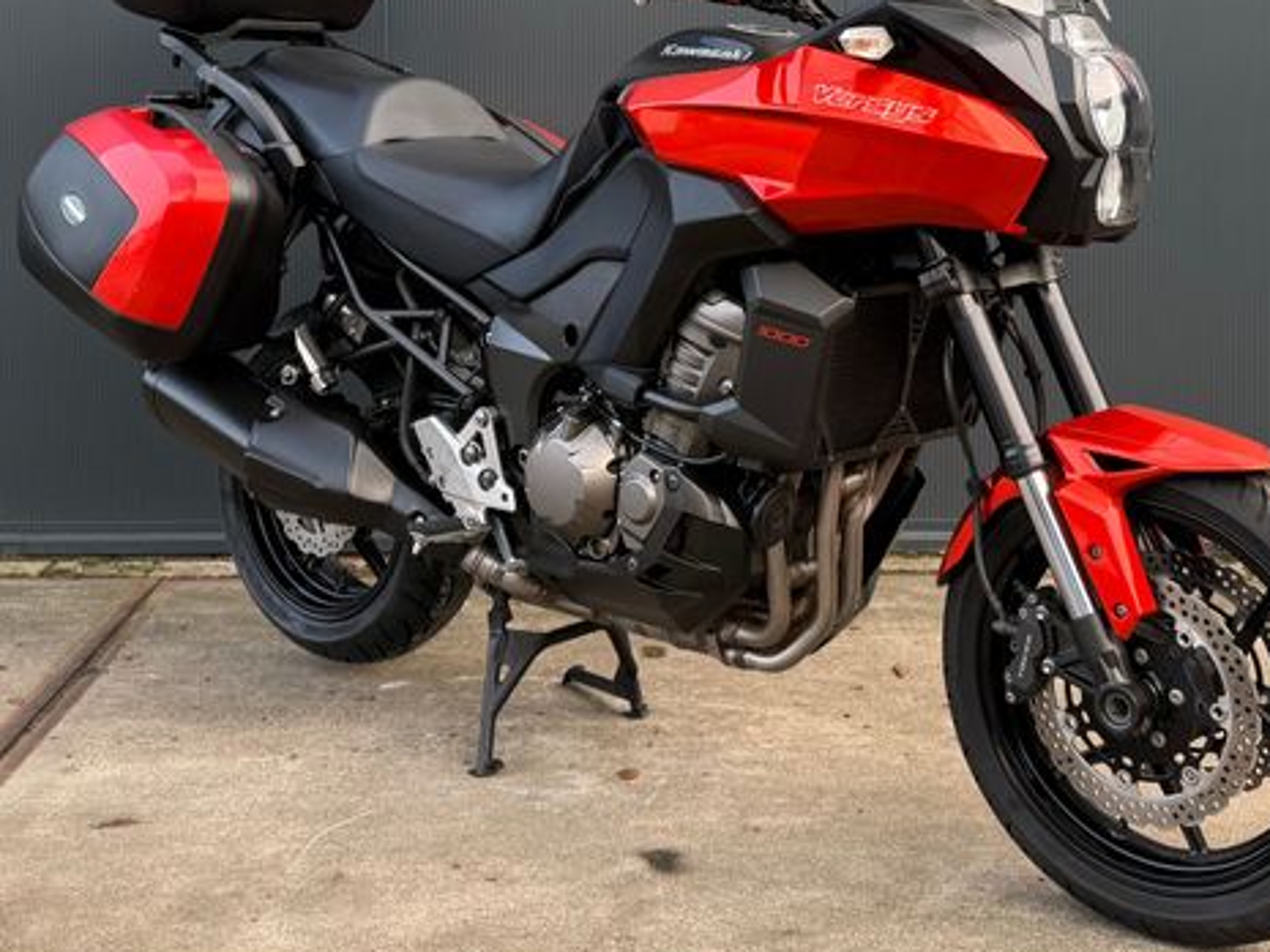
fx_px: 1211
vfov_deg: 42.5
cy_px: 336
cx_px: 699
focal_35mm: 33
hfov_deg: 55.2
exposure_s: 1/121
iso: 64
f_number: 1.78
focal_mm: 6.76
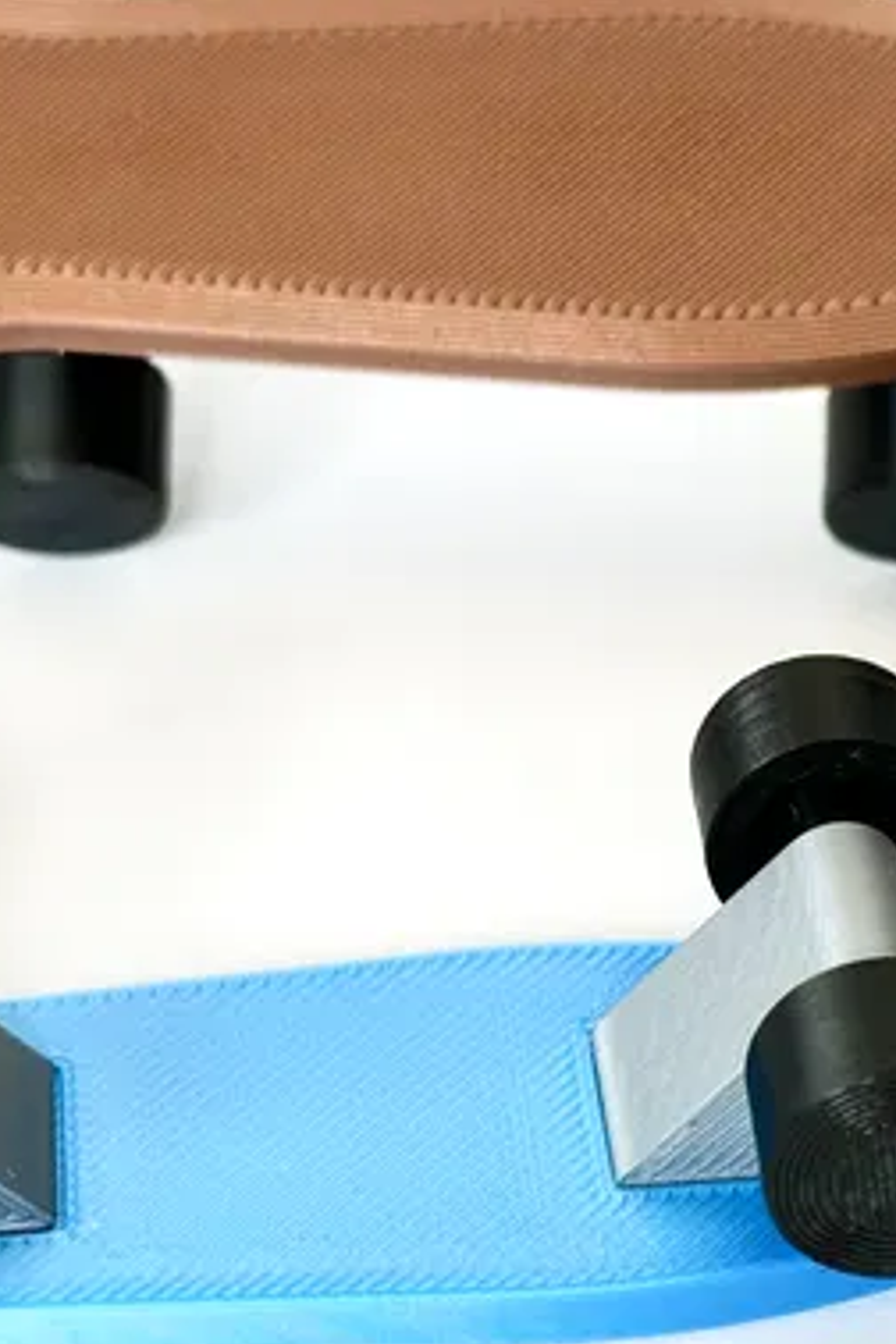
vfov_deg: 18.6
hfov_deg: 12.4
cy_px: 763
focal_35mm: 110
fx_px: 4106
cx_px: 692
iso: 80
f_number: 1.78
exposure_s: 1/100
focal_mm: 6.86
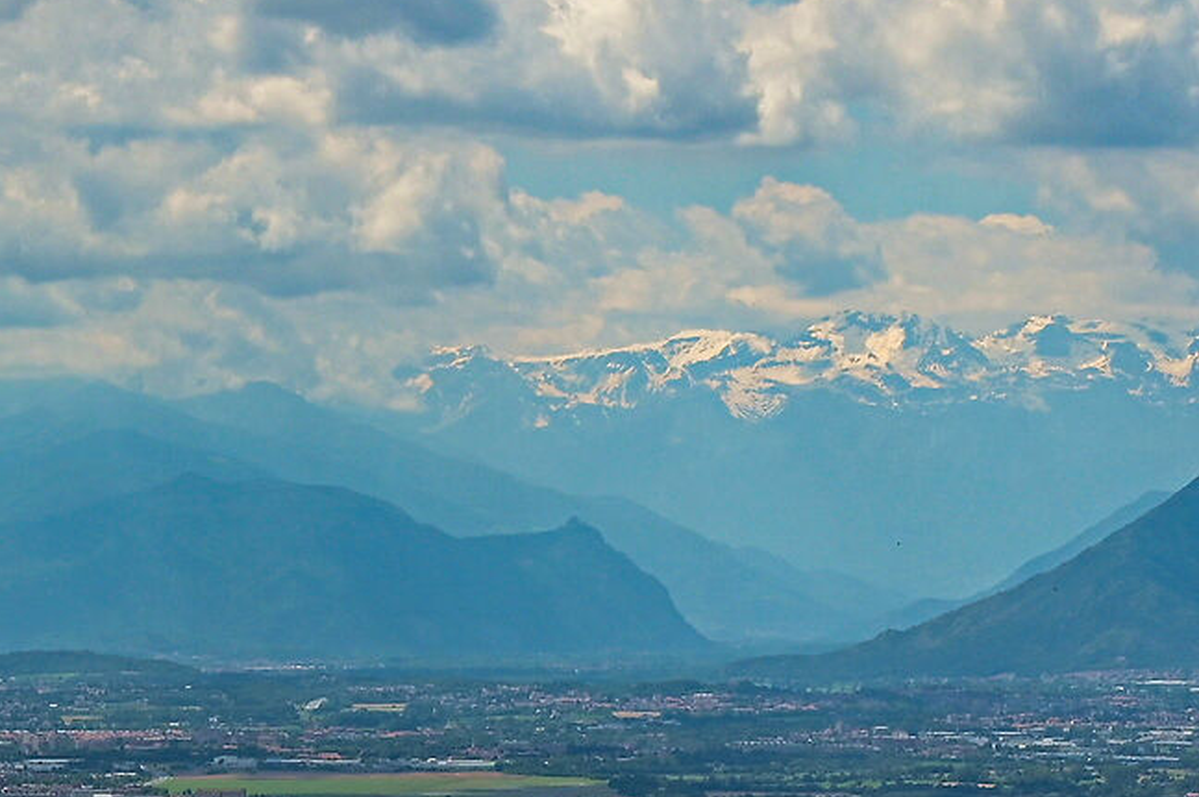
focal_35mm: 200
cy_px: 933
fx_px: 6656
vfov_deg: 6.8
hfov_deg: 10.0
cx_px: -444
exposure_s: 1/400
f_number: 10
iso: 200
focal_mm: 54
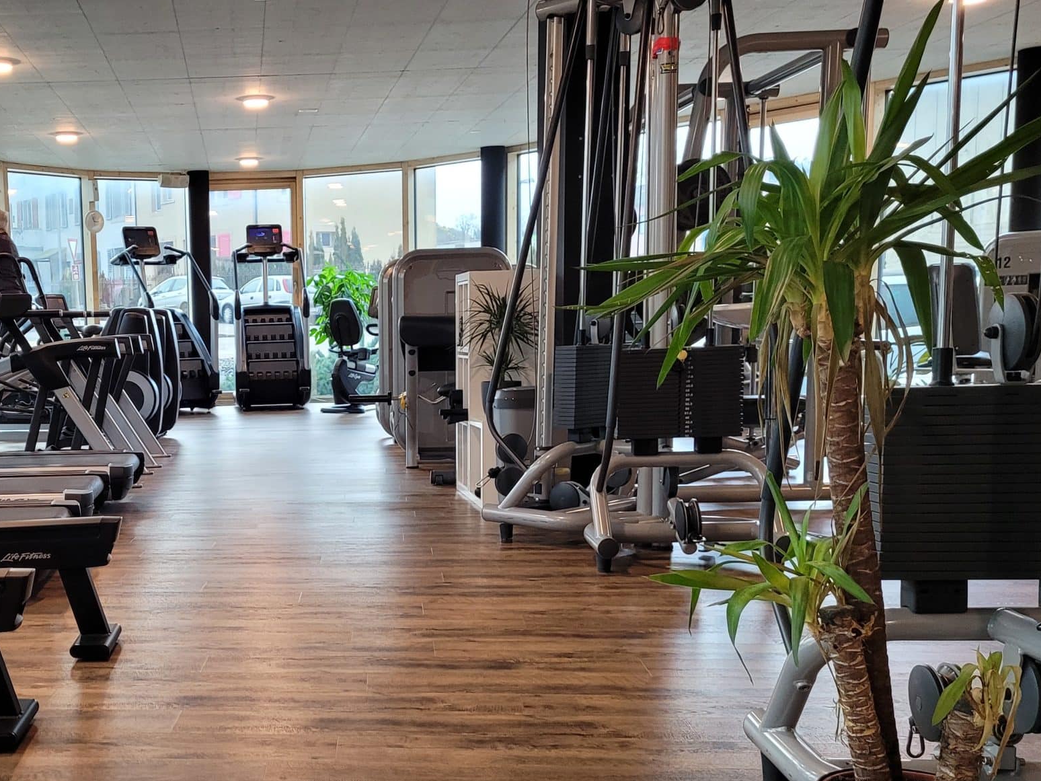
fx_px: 1293
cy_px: 527
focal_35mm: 43
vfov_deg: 33.3
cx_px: 239
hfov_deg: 42.3
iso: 250
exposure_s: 1/100
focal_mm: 5.4
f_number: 1.8
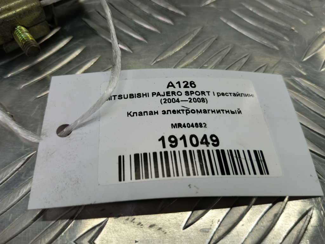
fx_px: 253
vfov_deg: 51.4
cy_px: 122
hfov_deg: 65.3
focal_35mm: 27
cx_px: 162
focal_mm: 4.11
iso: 107
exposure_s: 1/66.7
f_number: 1.6
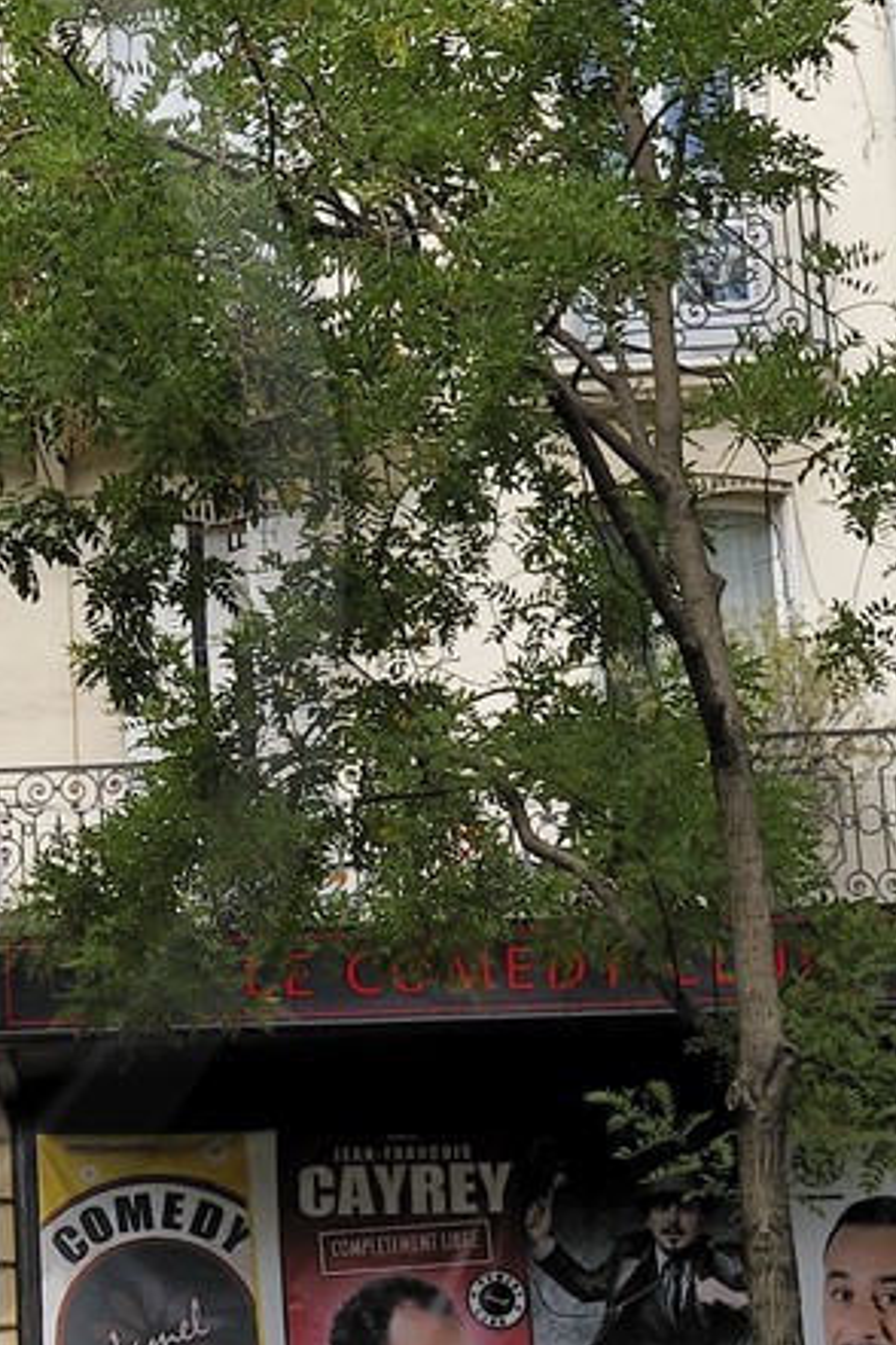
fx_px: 4330
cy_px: 573
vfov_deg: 17.6
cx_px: -597
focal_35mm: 116
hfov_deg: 11.2
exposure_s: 1/160
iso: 200
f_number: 9
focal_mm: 32
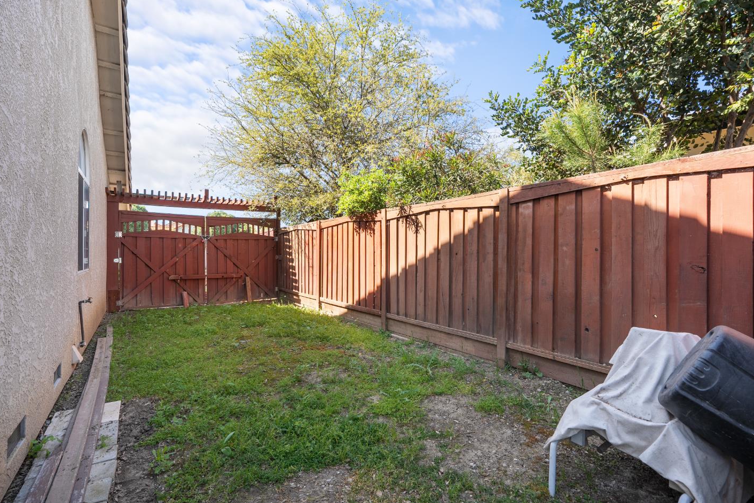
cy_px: 257
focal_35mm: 17
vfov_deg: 70.4
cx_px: 378
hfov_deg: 93.3
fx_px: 356
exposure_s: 1/15
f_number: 8
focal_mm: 16
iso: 100
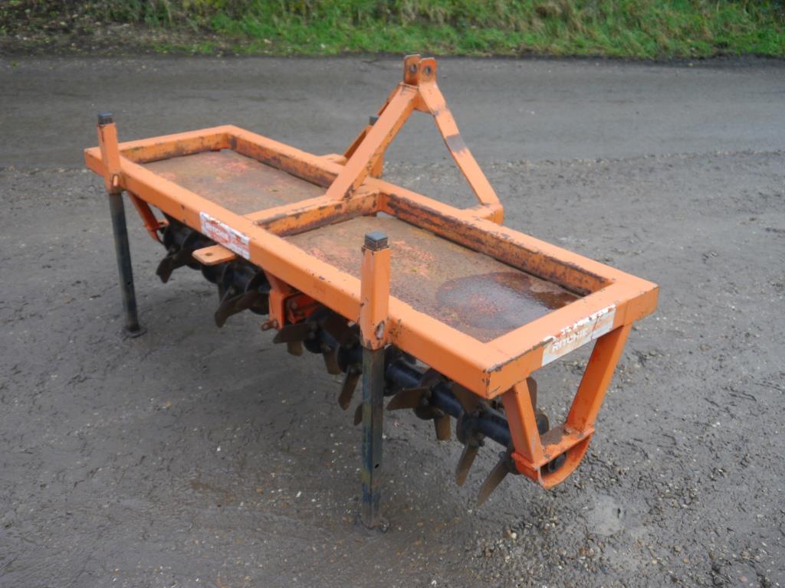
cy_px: 294
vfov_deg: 39.7
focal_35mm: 36
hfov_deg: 51.4
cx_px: 392
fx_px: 816
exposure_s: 1/60
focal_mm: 18
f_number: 4.1
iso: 320
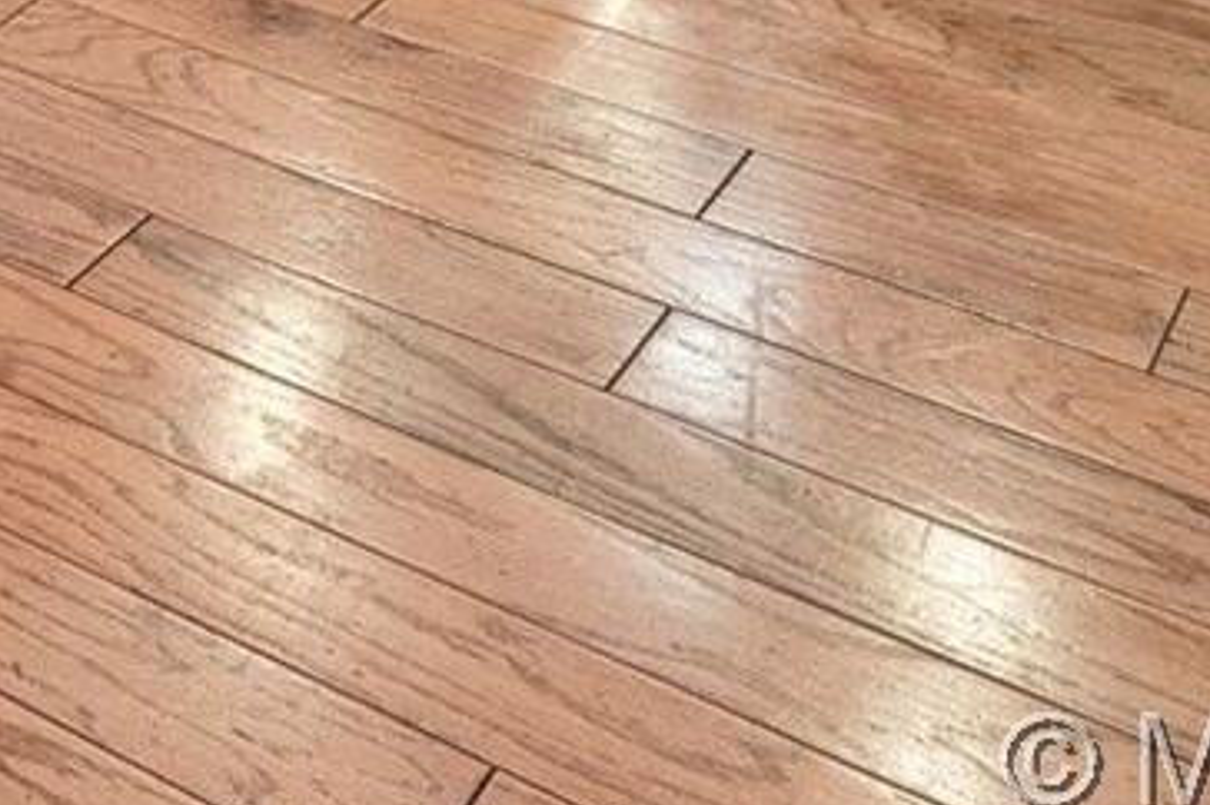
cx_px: -452
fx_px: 2821
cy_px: -1366
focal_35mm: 84
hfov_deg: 21.4
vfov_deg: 11.7
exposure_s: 1/10
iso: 200
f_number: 6.3
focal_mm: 10
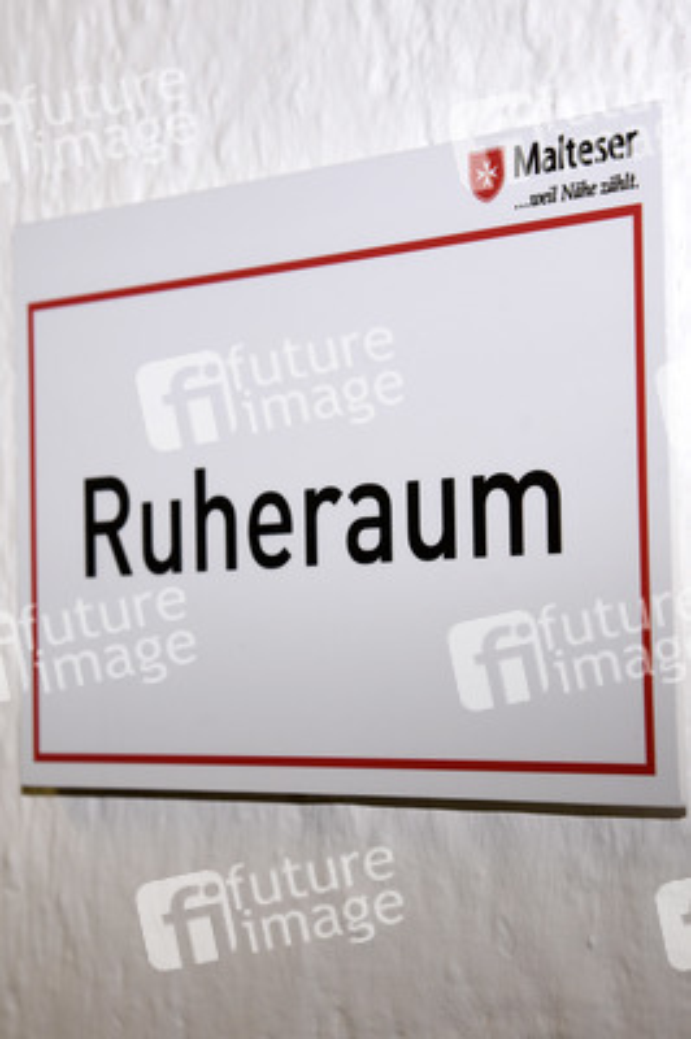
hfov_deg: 16.6
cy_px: 520
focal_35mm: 82
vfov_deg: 24.8
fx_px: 2365
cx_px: 346
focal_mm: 82
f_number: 6.3
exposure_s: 1/125
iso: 1600
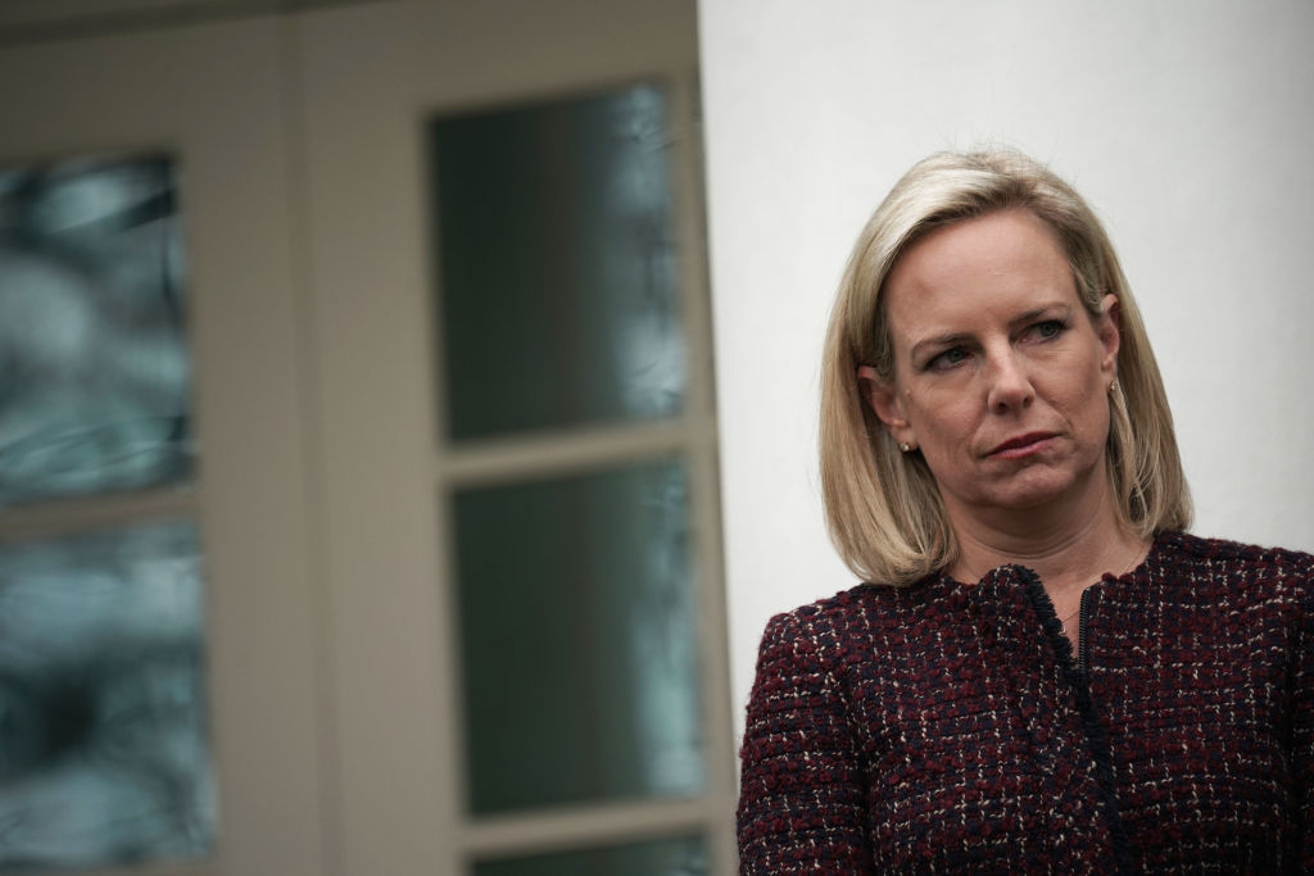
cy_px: 438
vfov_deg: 3.4
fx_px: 14601
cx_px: 657
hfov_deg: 5.2
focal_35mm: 400
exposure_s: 1/400
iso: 800
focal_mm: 400
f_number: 6.3
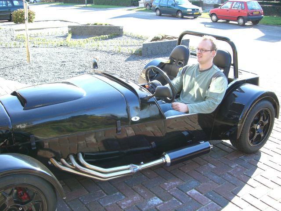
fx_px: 308
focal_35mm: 38
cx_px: 140
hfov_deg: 49.0
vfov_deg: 37.7
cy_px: 106
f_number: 2.7
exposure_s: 1/160
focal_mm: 6.2
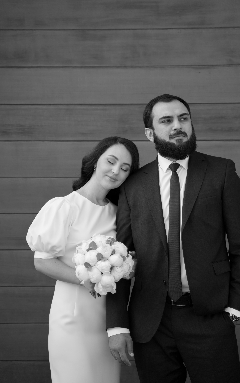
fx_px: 806
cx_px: 125
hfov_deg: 16.9
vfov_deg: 26.8
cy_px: 192
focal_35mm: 77
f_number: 2.8
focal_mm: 75
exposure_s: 1/1000
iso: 200
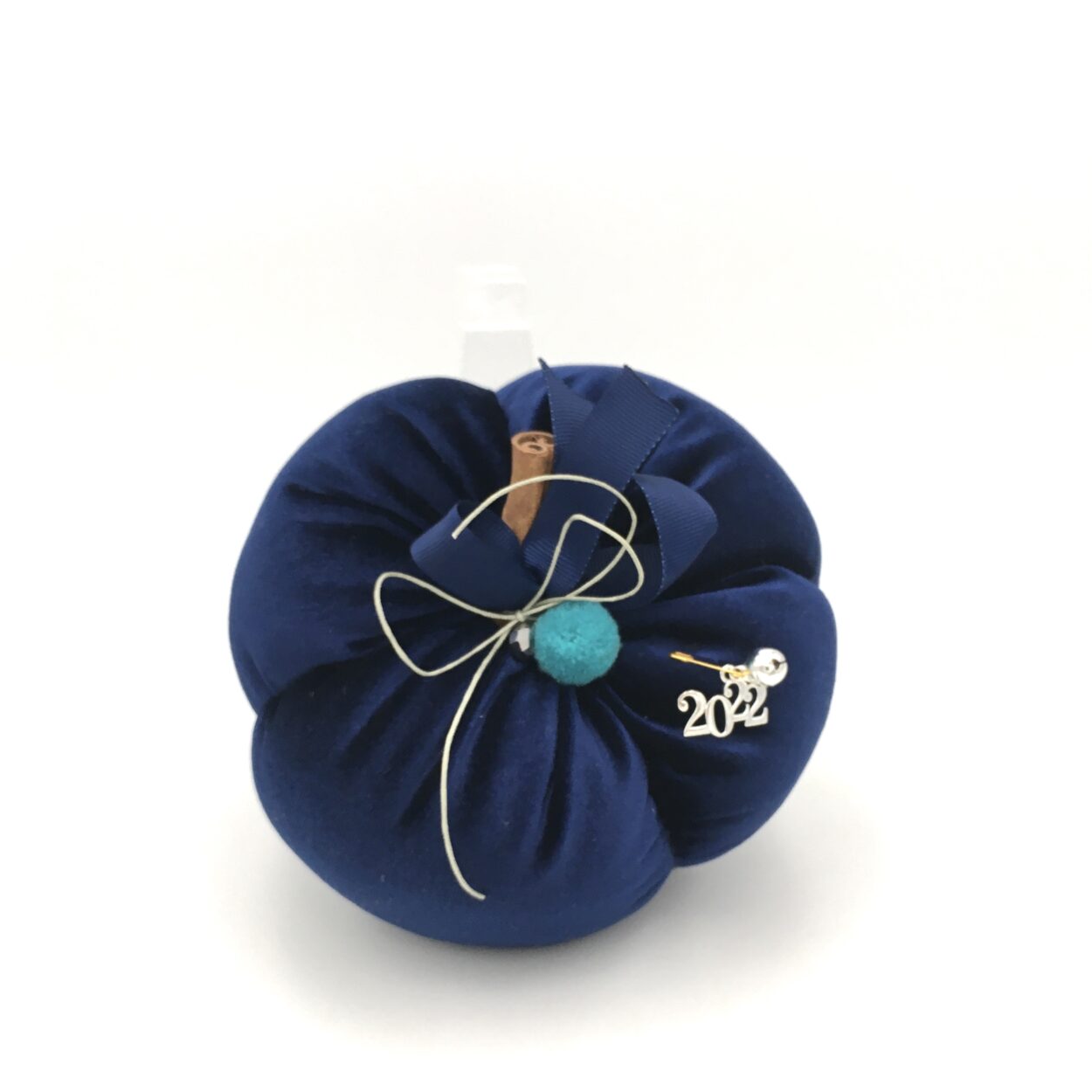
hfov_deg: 47.2
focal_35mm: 35
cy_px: 636
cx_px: 543
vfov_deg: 47.0
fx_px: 1249
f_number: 2.2
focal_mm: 4.15
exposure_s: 1/33
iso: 25
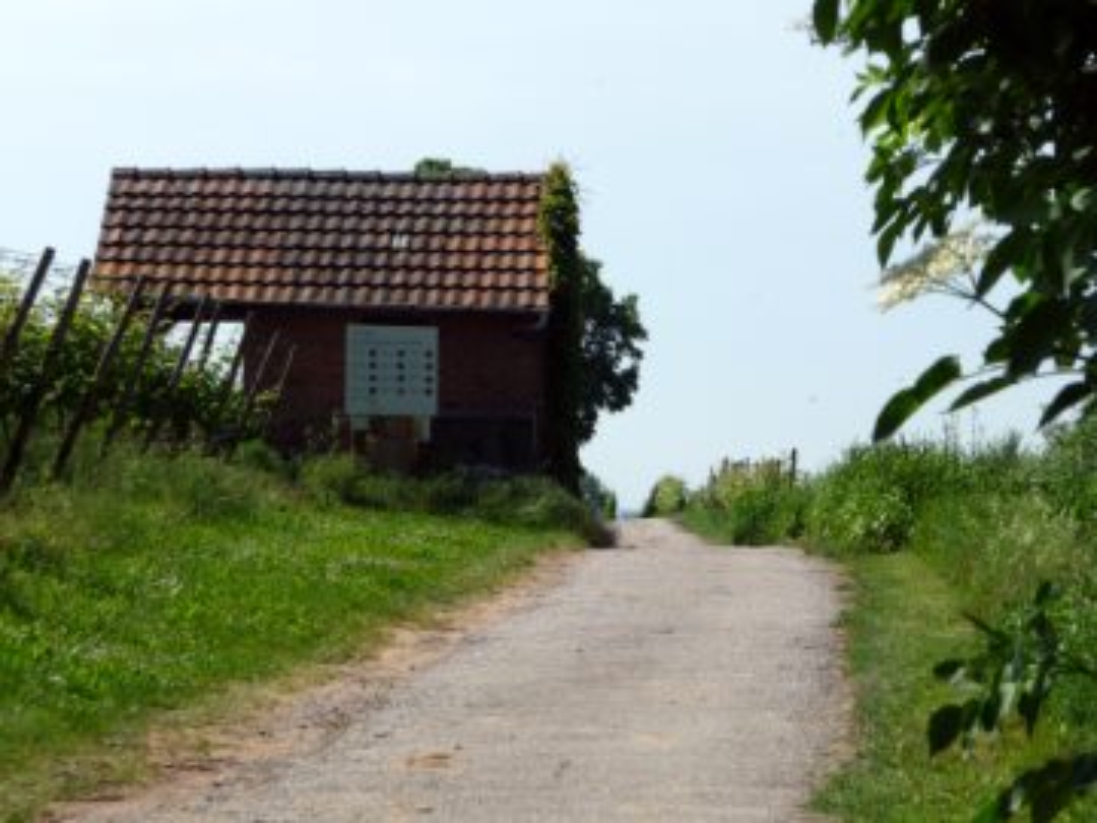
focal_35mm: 103
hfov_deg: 19.1
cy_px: 412
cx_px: 548
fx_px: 3264
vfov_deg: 14.4
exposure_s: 1/800
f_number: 4.7
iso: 100
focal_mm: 17.5
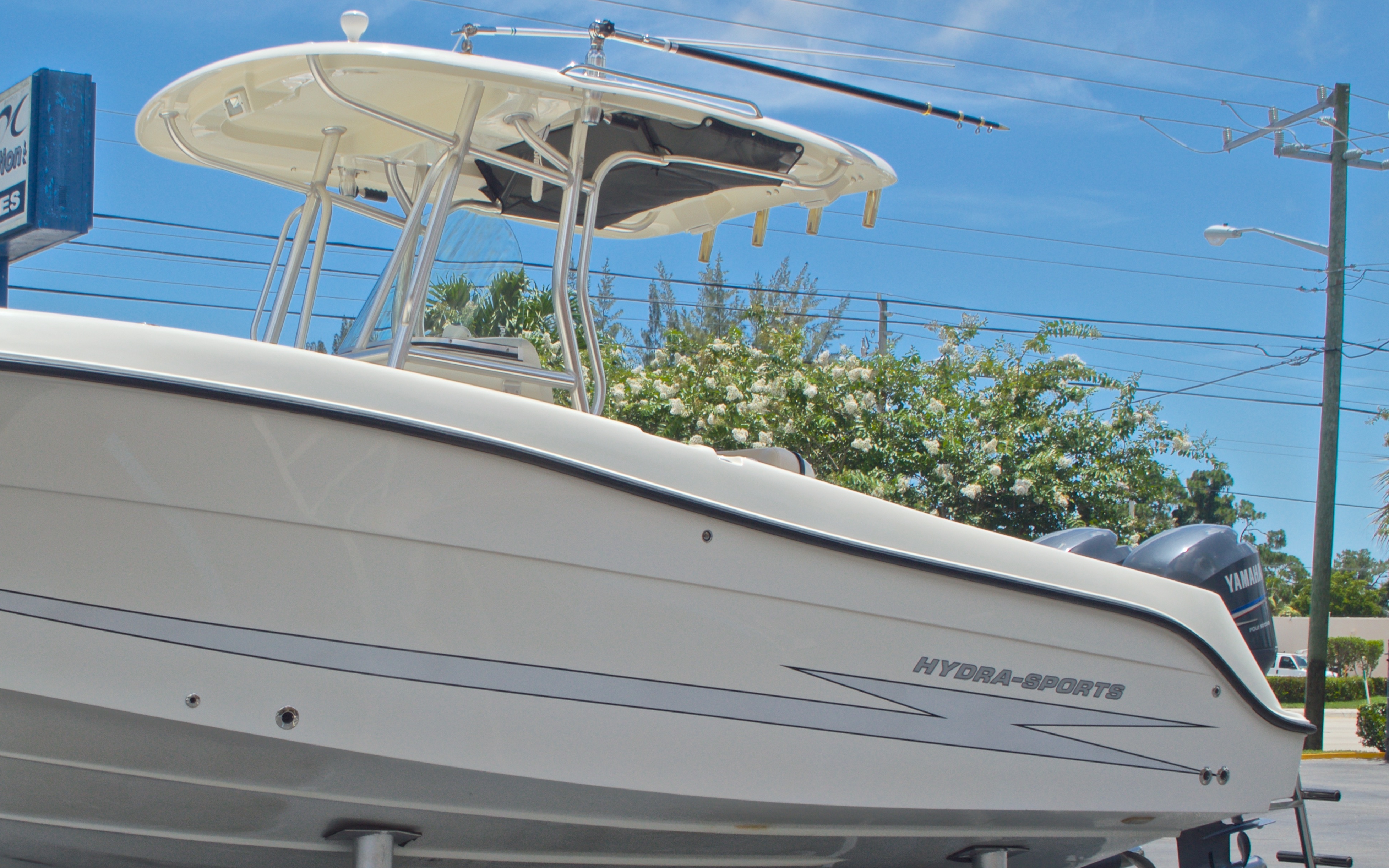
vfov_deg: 23.5
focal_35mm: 55
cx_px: 356
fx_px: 2082
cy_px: 545
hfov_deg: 36.1
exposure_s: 1/60
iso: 100
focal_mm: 24
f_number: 11
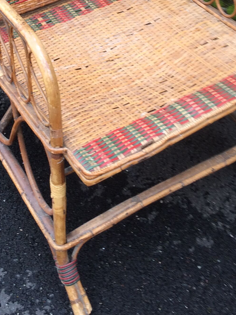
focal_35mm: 71
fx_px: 645
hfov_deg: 20.7
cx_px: 120
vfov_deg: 25.8
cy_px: -9
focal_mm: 4.15
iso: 32
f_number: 2.2
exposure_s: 1/100
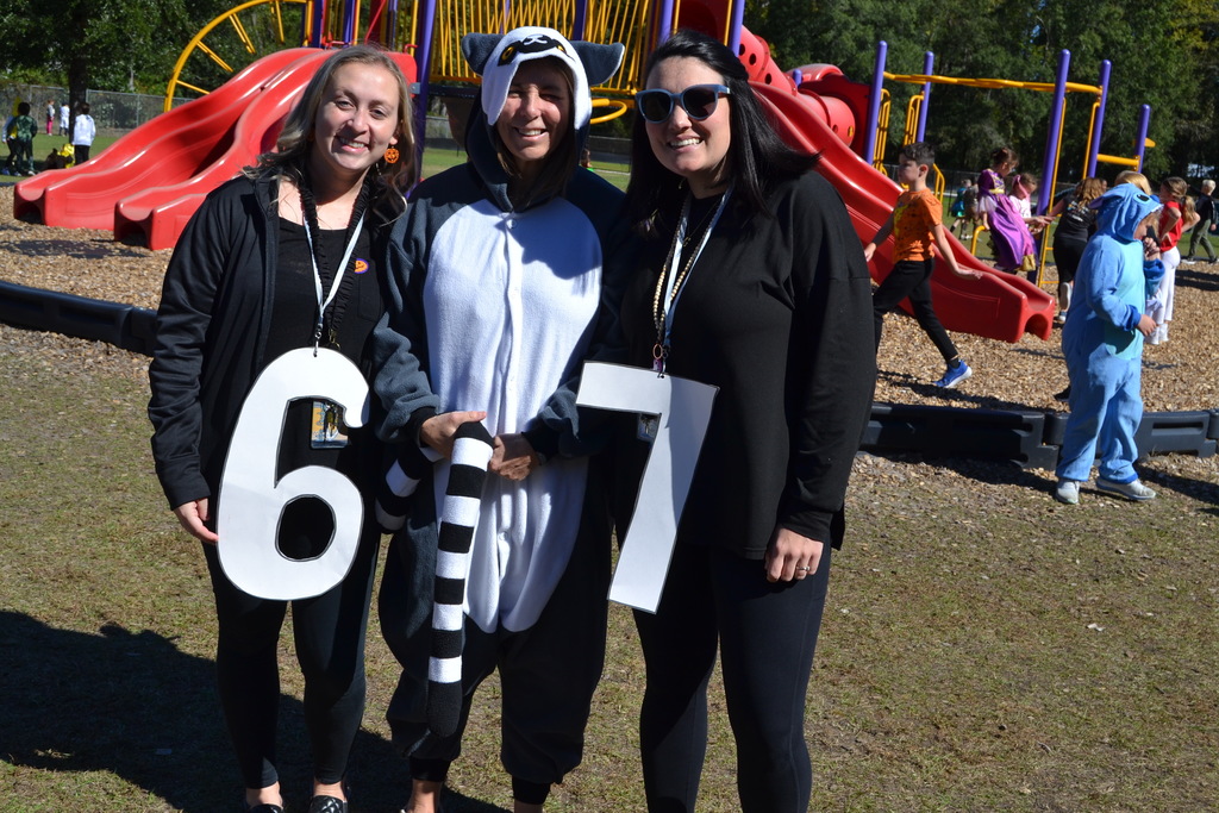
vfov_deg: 31.9
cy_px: 406
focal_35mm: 42
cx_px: 610
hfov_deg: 46.4
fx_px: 1422
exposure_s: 1/320
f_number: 9
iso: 100
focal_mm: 28
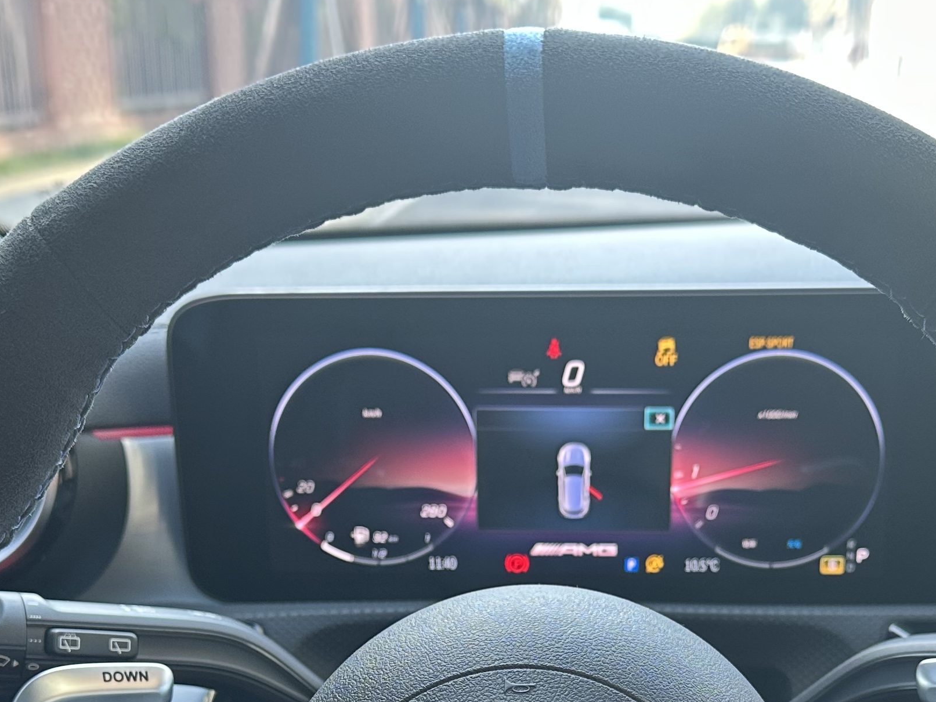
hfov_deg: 32.1
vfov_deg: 23.0
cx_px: 544
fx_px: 1622
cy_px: 769
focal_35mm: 60
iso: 125
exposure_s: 1/100
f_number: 1.78
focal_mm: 6.86
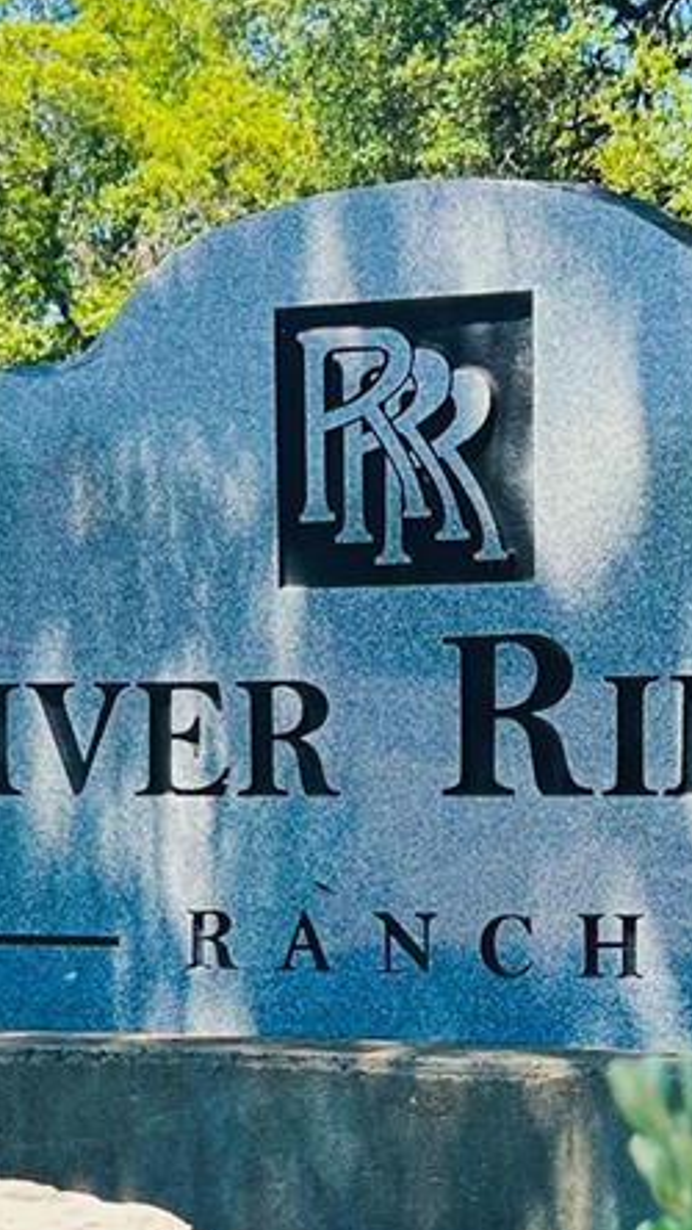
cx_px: 504
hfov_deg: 12.3
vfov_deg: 21.5
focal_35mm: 98
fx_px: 3194
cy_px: 964
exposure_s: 1/894
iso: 50
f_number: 1.5
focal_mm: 5.7
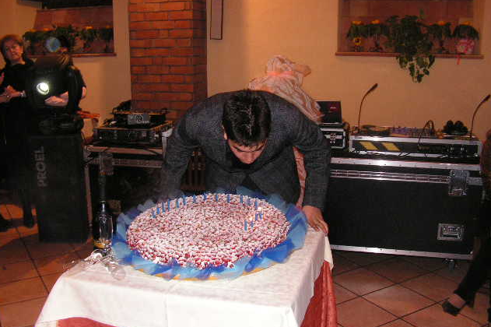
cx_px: 243
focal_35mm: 38
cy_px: 177
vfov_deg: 35.0
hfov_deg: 50.7
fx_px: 518
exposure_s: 1/40
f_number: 3.2
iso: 200
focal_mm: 6
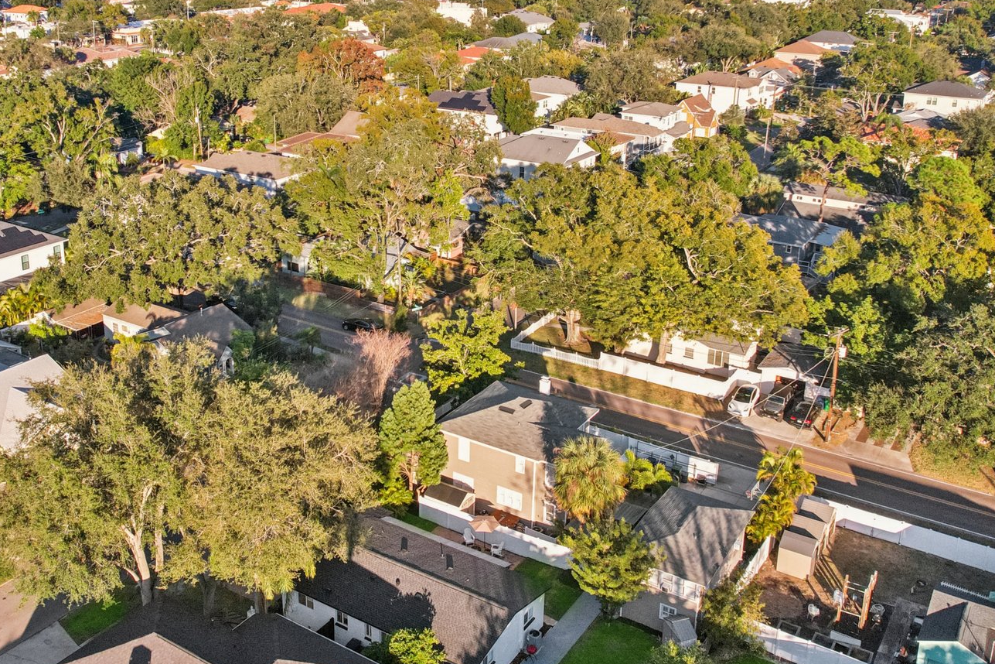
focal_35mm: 35
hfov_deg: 54.2
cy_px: 269
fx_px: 967
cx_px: 415
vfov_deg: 37.7
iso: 400
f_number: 2.8
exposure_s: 1/1000
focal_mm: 8.4
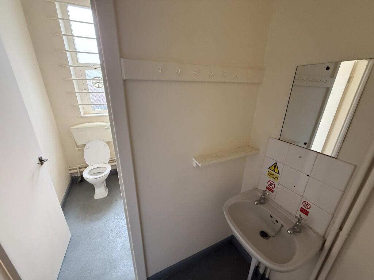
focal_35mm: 14
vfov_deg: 85.7
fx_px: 151
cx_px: 187
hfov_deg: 102.1
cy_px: 140
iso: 400
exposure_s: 1/60
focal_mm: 2.22
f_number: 2.2
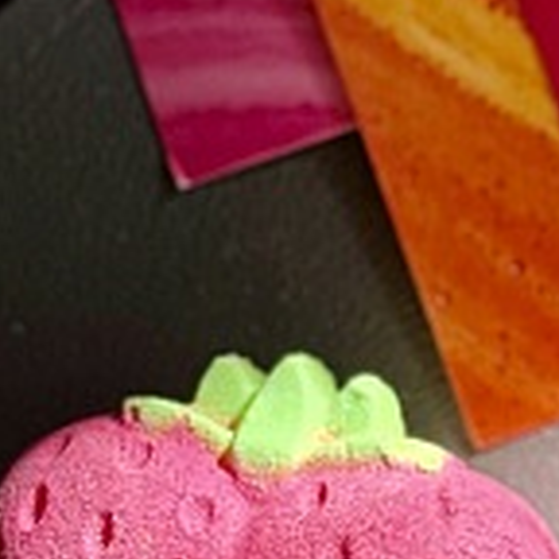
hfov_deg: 8.7
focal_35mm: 196
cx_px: 870
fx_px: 3581
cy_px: 441
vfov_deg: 8.9
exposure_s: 1/273
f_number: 1.78
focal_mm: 6.76
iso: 80
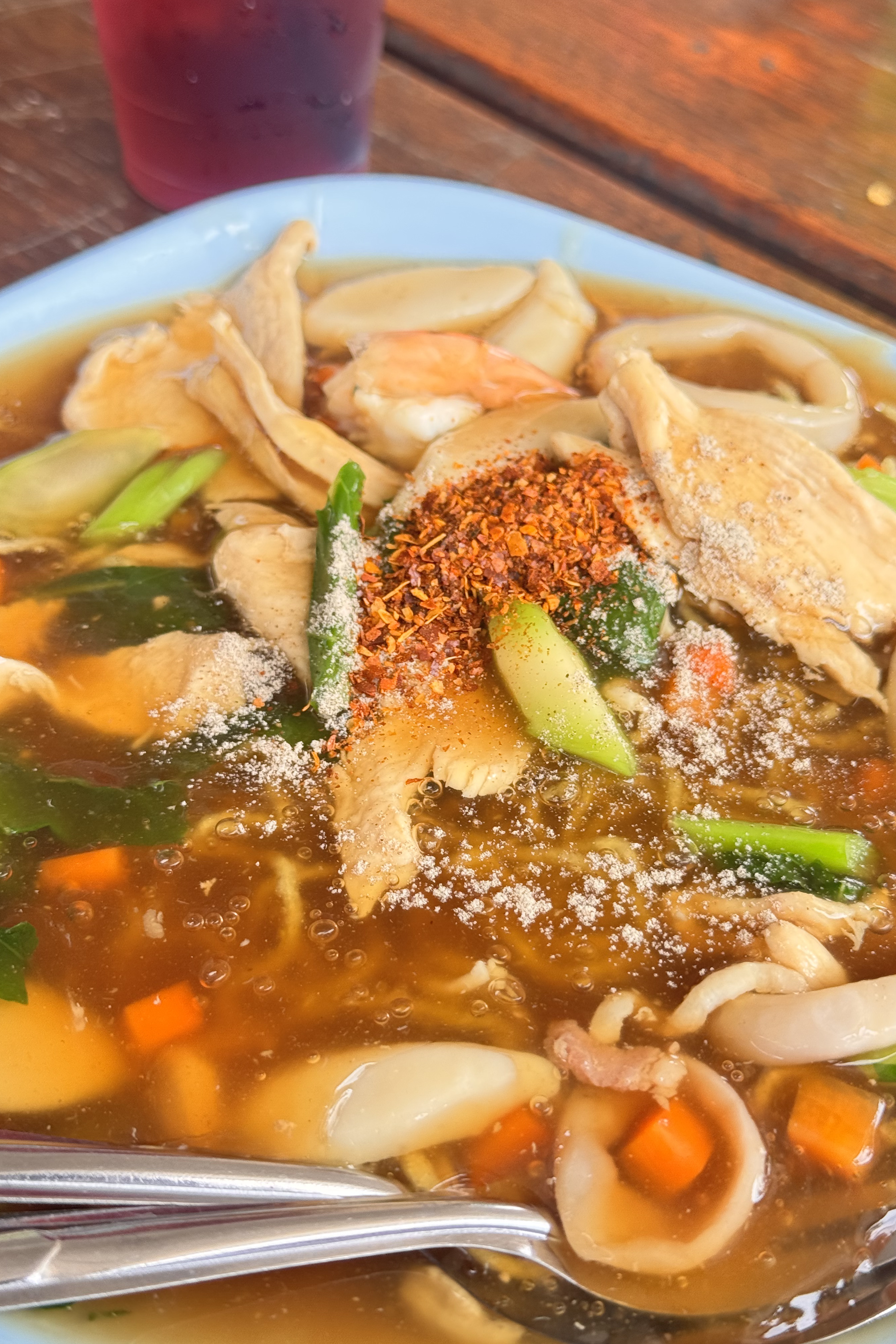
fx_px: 1867
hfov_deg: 27.0
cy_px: 671
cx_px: 496
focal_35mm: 50
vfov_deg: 39.6
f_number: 1.78
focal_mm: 6.76
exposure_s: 1/174
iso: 50
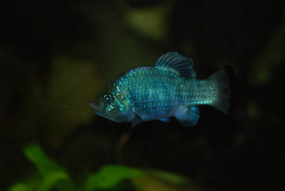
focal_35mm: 330
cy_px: 96
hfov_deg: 6.2
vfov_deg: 4.2
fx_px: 2616
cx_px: 142
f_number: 5.3
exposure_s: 1/60
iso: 200
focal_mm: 220
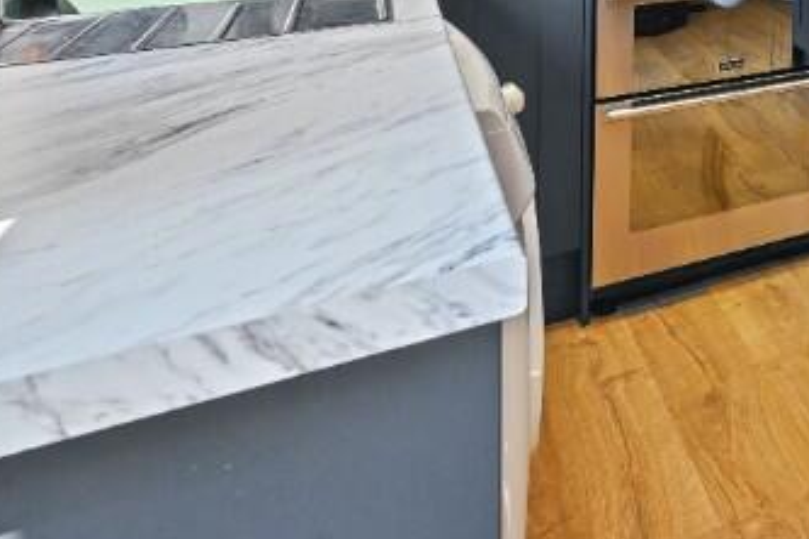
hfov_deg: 30.5
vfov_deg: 25.2
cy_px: -227
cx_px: 1149
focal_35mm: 43
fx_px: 966
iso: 400
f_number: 8
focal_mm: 14
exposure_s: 1/4
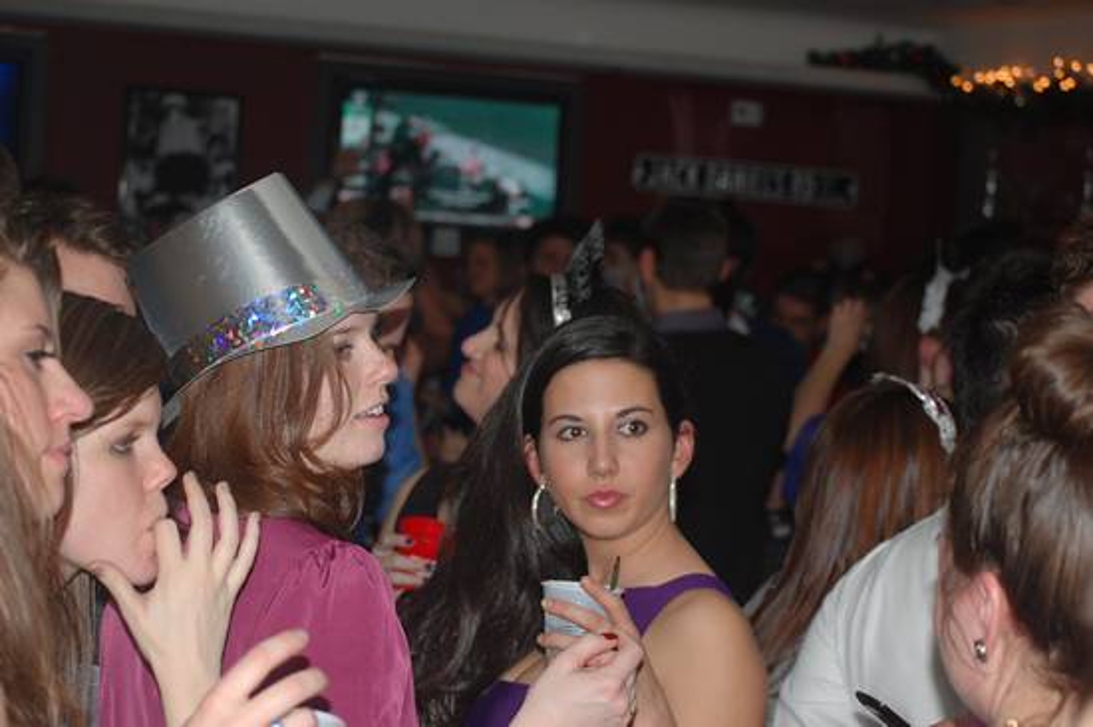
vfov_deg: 16.5
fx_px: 2503
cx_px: 546
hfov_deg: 24.6
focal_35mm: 82
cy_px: 364
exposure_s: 1/60
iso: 400
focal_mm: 55
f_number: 4
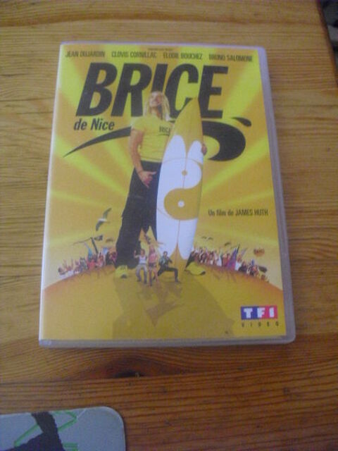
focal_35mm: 36
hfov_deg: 39.7
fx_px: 469
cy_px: 226
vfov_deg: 51.4
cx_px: 169
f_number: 3.1
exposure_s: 1/15
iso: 800
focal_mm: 6.3
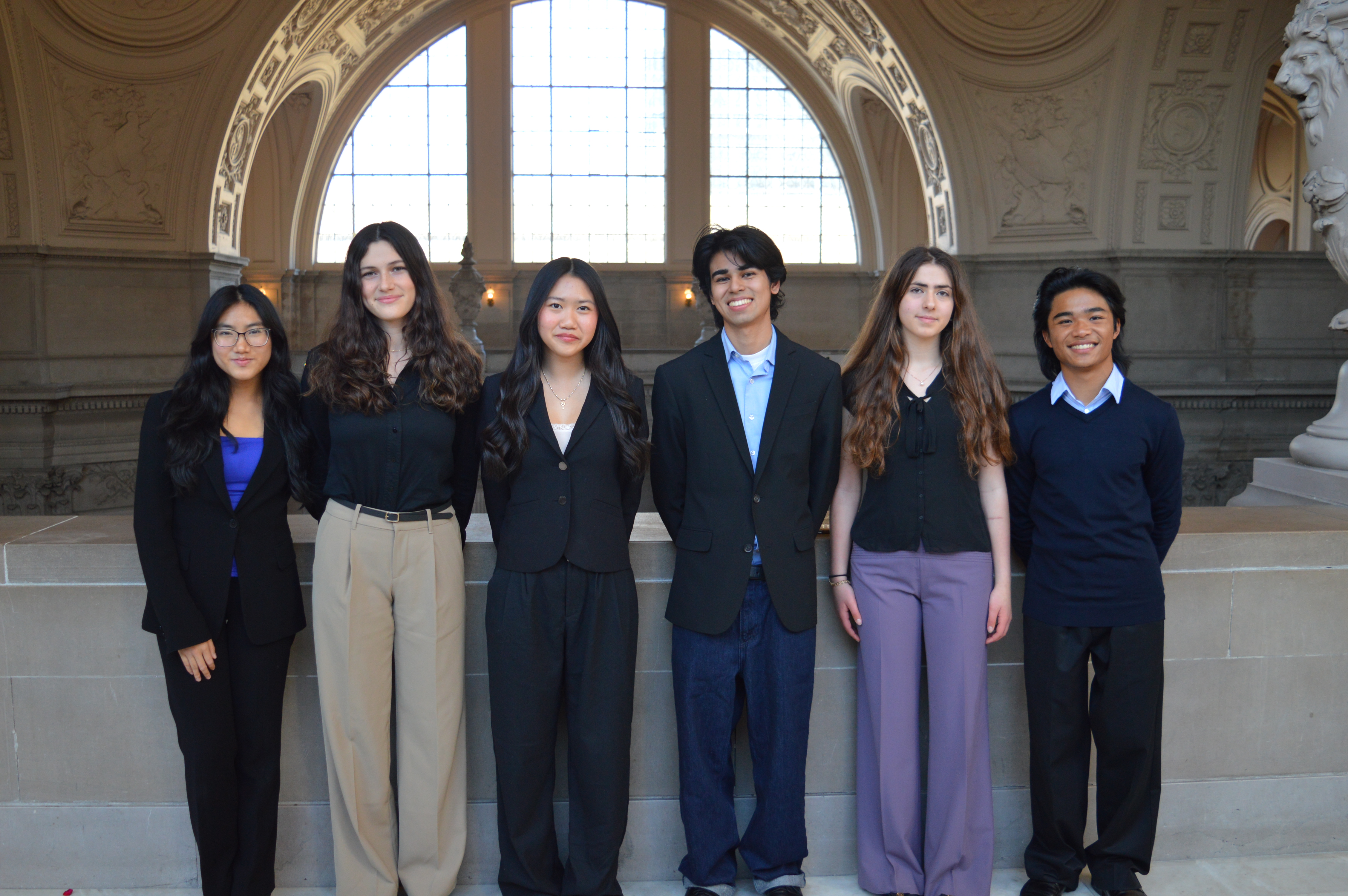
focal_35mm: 33
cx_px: 674
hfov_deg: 57.3
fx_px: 1235
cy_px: 448
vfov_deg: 39.9
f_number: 3.8
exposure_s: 1/40
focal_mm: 22
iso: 400
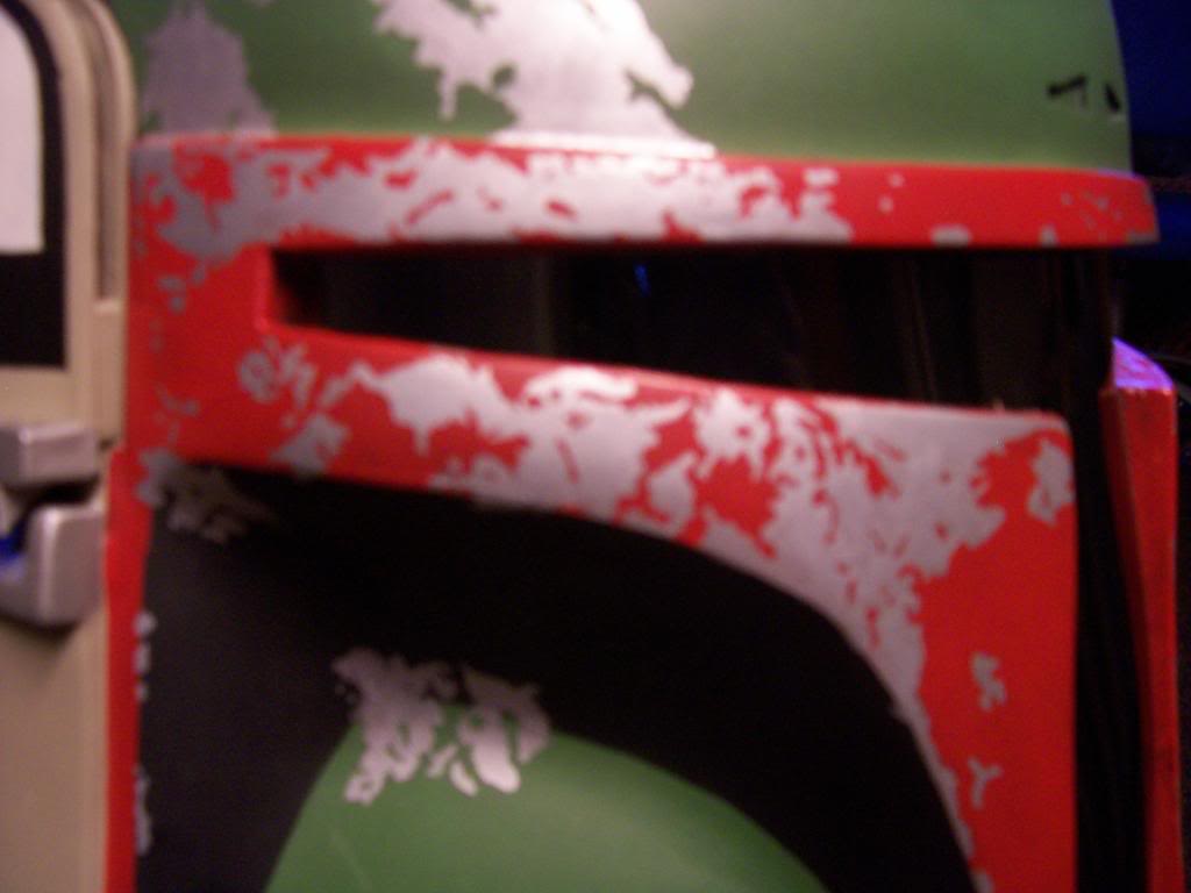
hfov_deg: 54.0
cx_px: 596
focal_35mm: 34
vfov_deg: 41.8
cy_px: 446
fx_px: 1170
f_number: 2.7
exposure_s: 1/8
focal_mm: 5.6
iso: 160
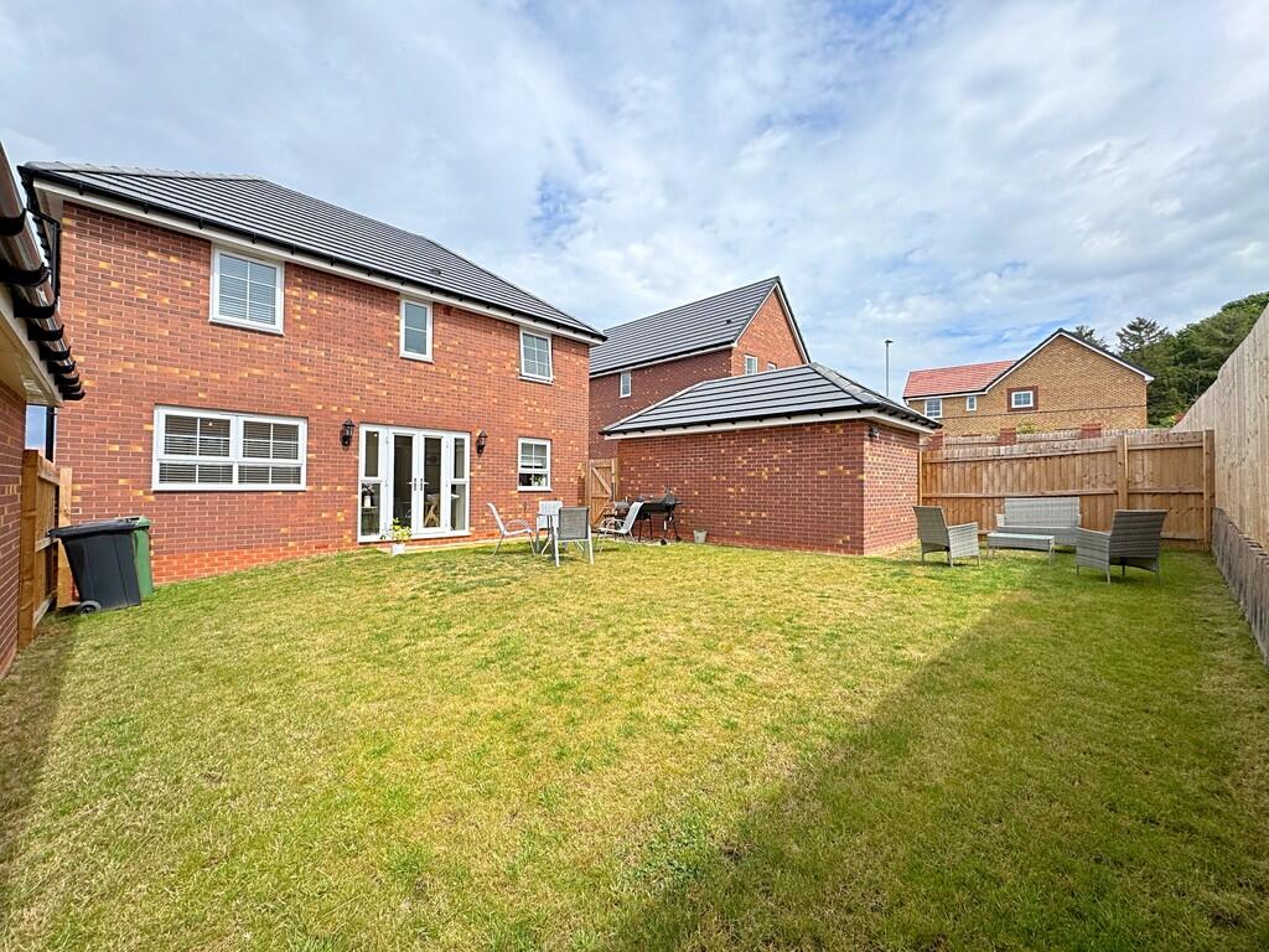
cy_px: 476
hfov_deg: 102.1
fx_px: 513
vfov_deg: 85.7
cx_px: 634
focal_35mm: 14
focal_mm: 2.22
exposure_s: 1/2083
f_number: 2.2
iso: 50
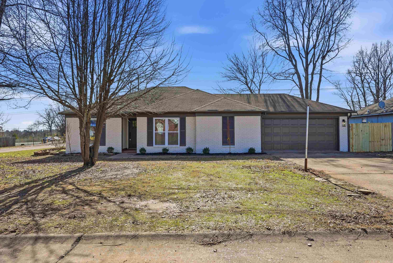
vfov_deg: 57.3
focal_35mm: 22
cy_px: 132
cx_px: 196
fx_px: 240
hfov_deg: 78.6
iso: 250
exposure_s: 1/1000
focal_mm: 22
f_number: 9
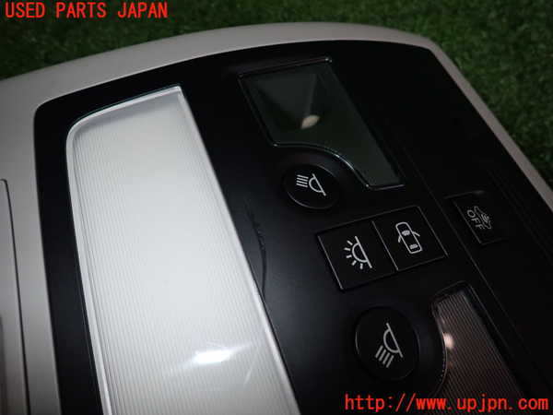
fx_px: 399
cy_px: 208
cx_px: 276
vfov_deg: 54.9
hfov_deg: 69.4
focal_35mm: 25
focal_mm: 4.5
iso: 400
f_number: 5.6
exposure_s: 1/100
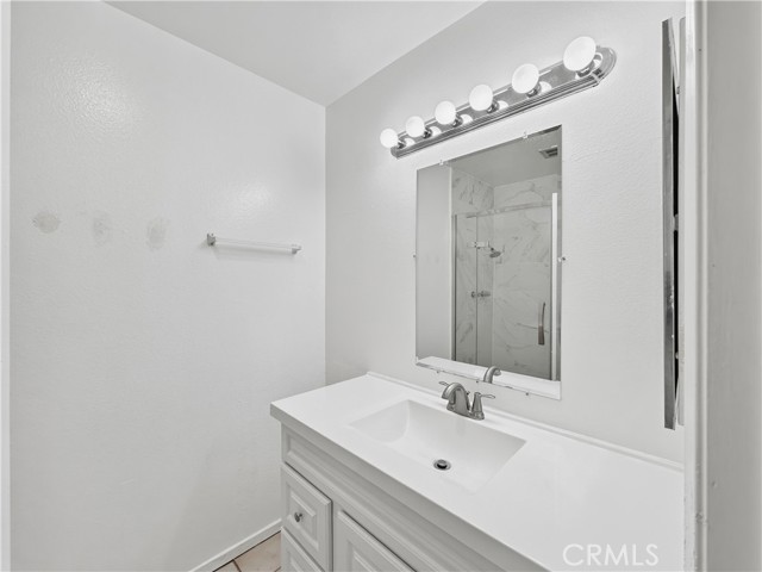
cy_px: 286
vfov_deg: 85.7
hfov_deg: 102.1
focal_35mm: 14
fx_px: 308
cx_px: 381
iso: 40
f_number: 2.2
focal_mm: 2.2
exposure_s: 1/139
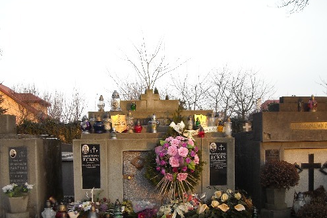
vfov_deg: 28.4
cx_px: 137
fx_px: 427
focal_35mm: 47
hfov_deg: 41.8
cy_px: 151
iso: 64
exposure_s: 1/96
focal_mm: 5.7
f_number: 2.8
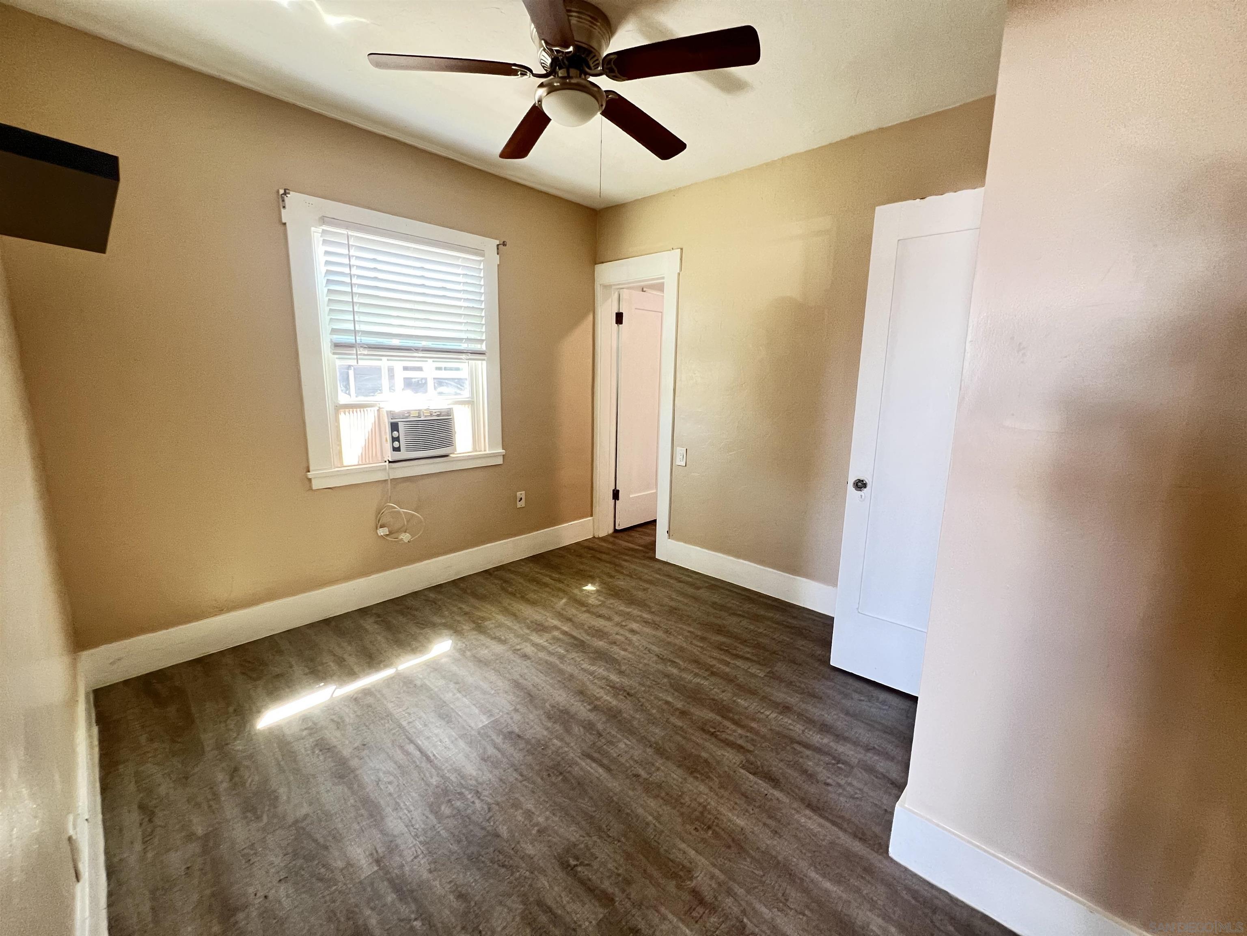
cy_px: 468
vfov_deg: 89.9
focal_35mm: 13
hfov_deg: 106.2
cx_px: 624
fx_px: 468
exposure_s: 1/60
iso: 320
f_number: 1.8
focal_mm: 1.57
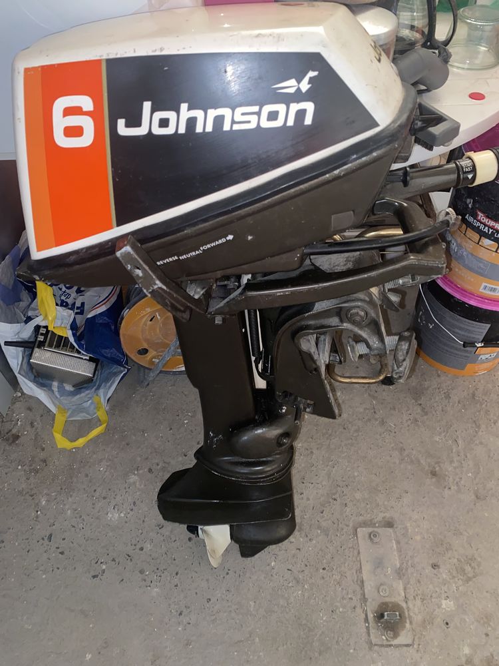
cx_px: 250
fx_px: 500
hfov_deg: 53.1
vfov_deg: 67.3
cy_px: 333
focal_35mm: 26
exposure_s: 1/4
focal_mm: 4.25
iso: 64
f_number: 1.8
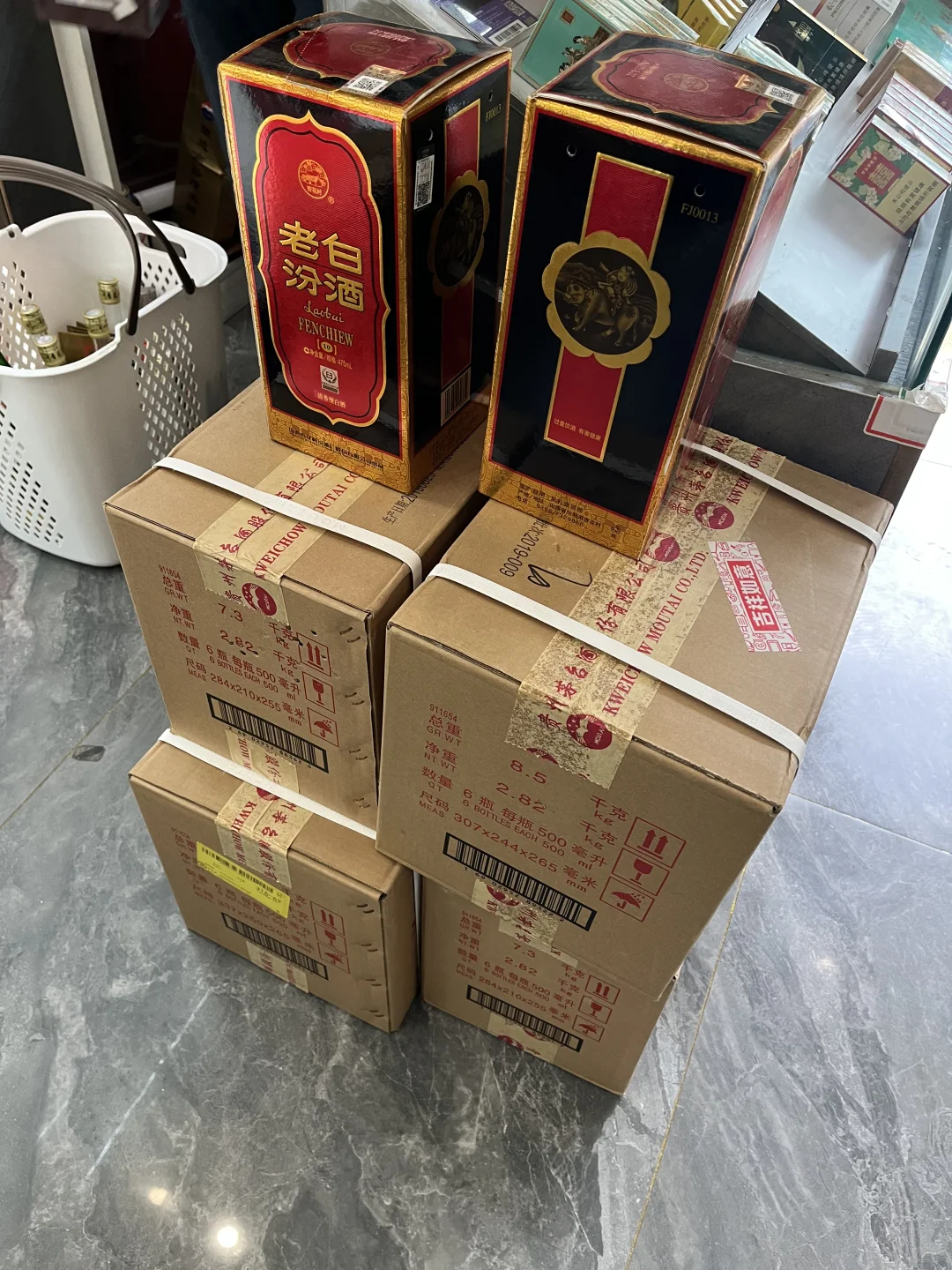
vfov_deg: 67.3
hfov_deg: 53.1
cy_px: 635
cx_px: 476
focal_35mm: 26
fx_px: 953
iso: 160
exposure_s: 1/60
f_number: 1.6
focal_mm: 5.1
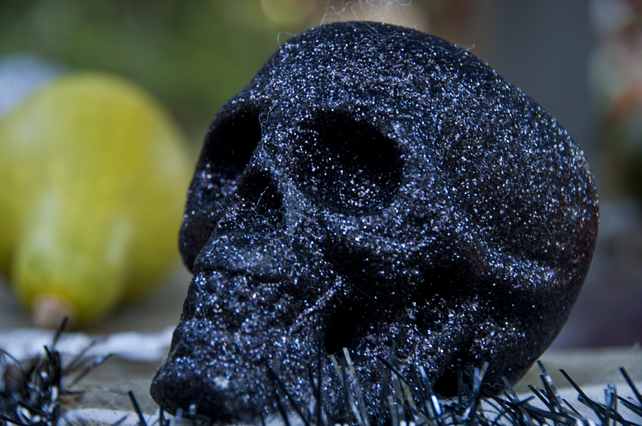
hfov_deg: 17.1
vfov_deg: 11.4
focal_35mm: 120
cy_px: 213
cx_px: 321
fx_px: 2137
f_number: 5
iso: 200
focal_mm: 80
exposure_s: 1/6
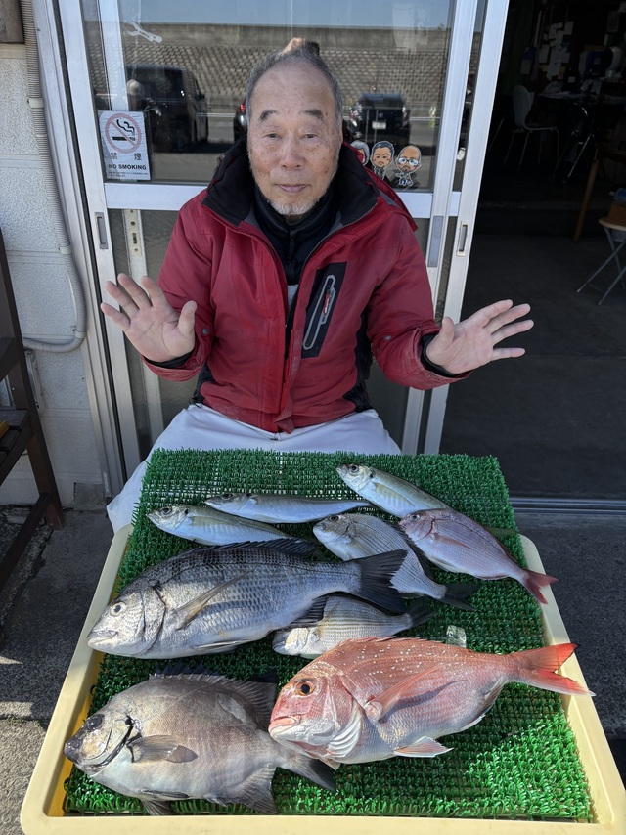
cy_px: 418
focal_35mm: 26
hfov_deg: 53.0
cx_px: 313
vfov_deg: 67.3
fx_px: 627
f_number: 1.6
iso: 50
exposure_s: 1/1344
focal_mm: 5.96
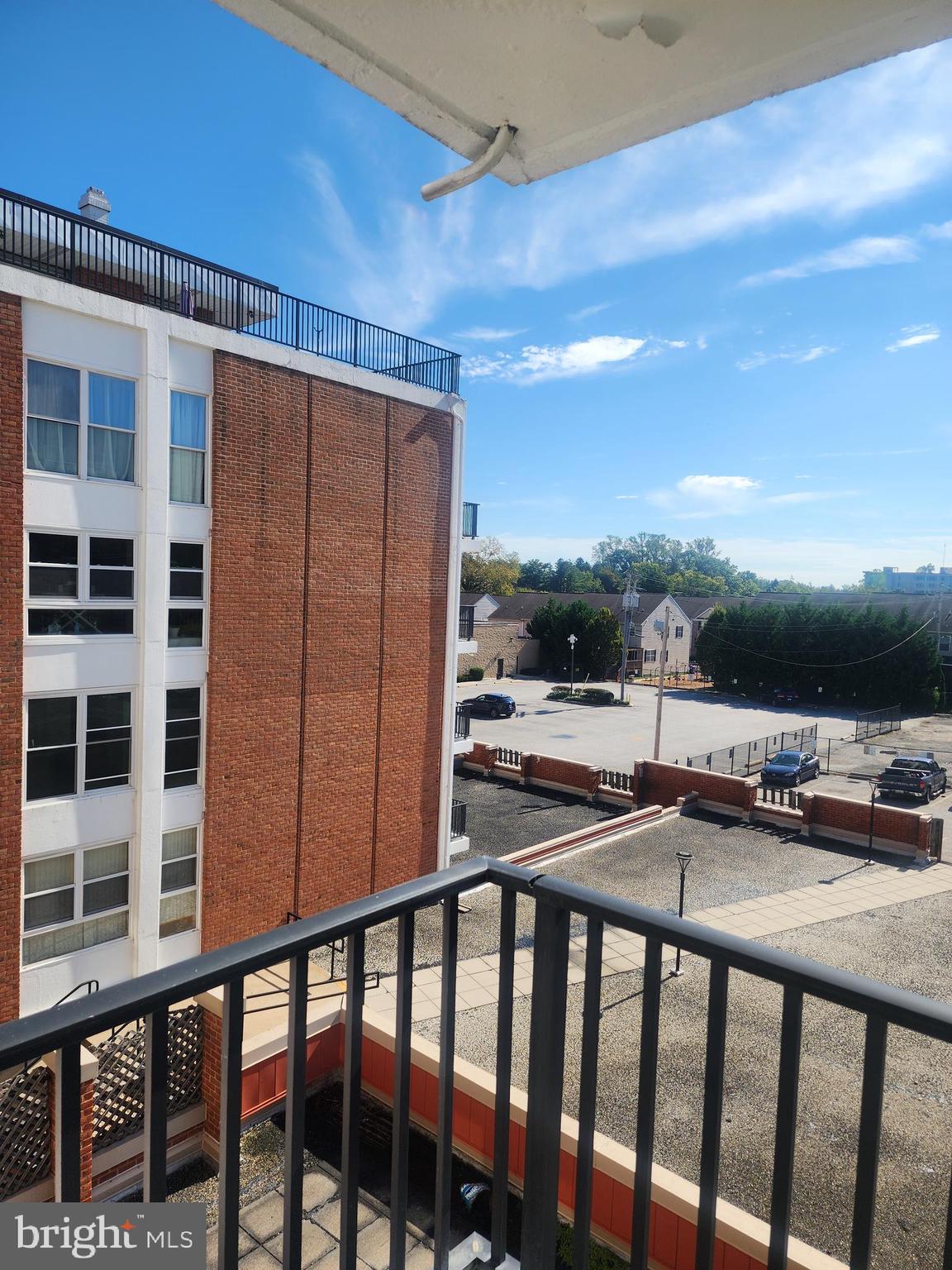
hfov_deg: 58.9
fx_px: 843
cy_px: 635
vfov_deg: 73.9
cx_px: 476
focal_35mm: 23
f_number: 1.8
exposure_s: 1/1135
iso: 12
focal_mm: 6.4
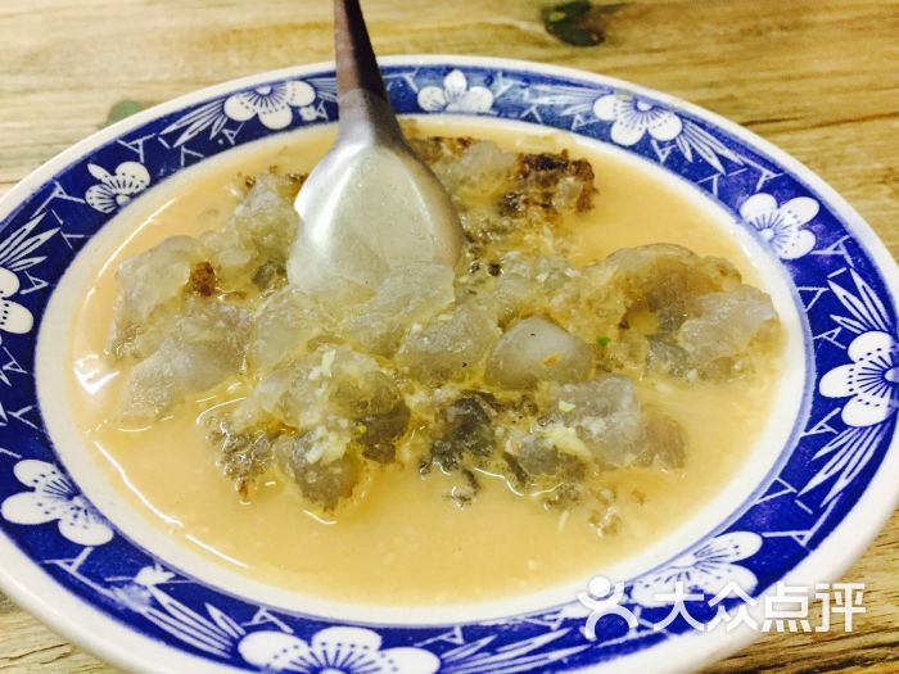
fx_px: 753
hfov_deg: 61.7
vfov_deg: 48.2
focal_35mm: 29
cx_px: 450
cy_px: 337
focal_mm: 4.15
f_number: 2.2
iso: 250
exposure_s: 1/20
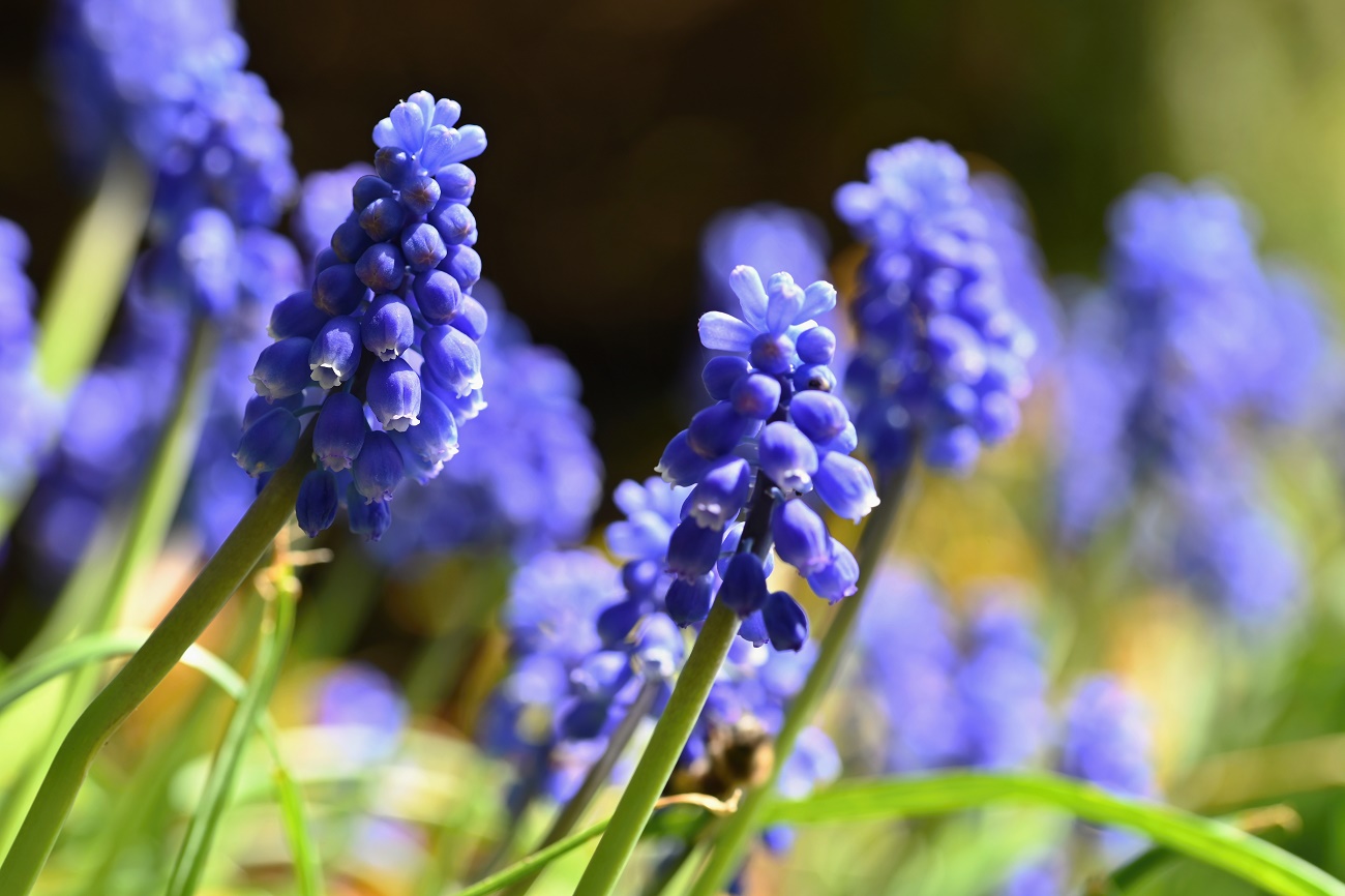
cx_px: 672
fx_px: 3922
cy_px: 448
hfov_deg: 19.5
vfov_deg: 13.0
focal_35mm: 105
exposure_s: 1/100
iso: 200
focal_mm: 105
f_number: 10
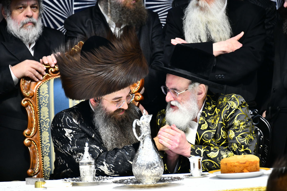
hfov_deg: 9.8
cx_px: 144
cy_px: 96
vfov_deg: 6.5
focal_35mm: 210
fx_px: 1674
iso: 2000
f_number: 5.6
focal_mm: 210
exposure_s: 1/125
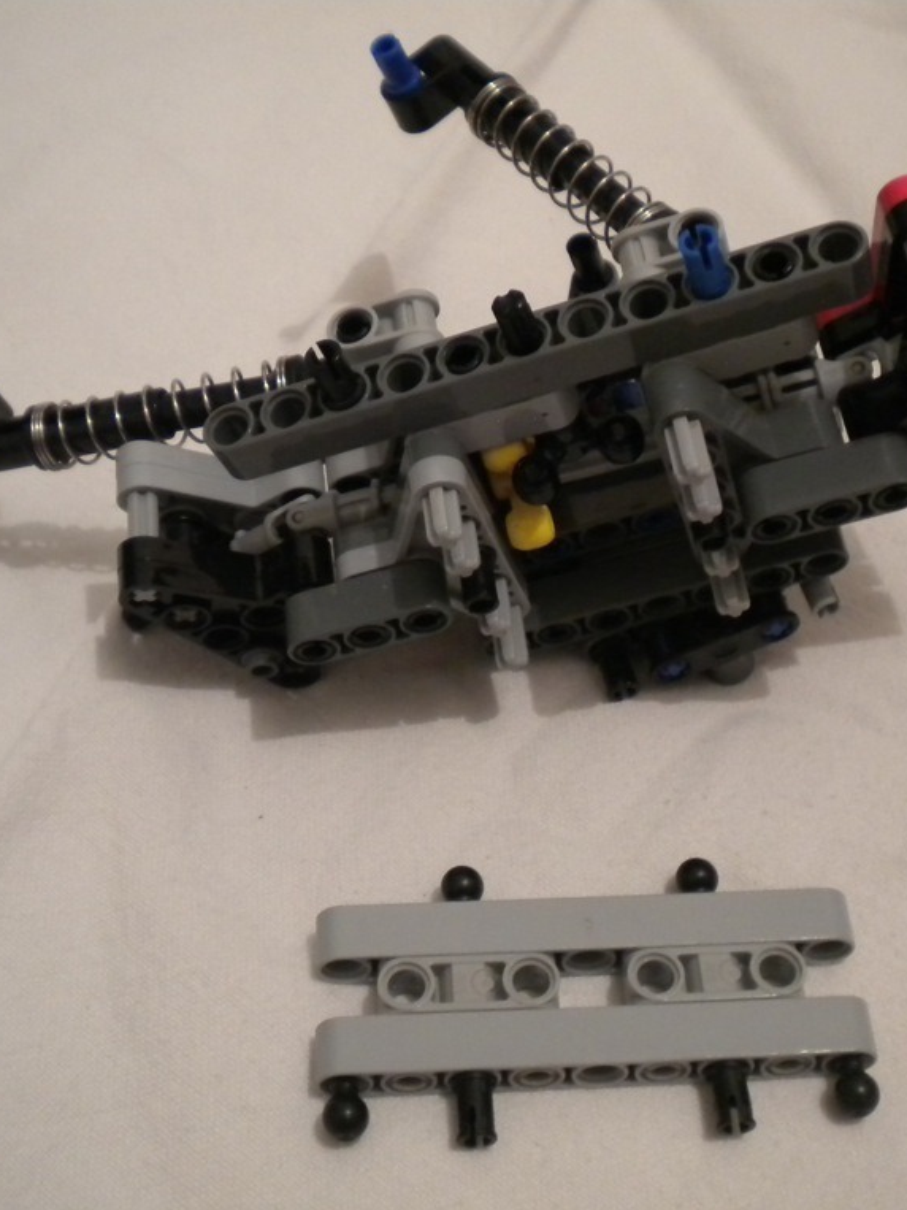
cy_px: 603
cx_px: 461
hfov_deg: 30.9
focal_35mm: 47
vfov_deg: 40.4
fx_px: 1642
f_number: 3.1
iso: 400
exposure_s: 1/11.1
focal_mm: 6.3
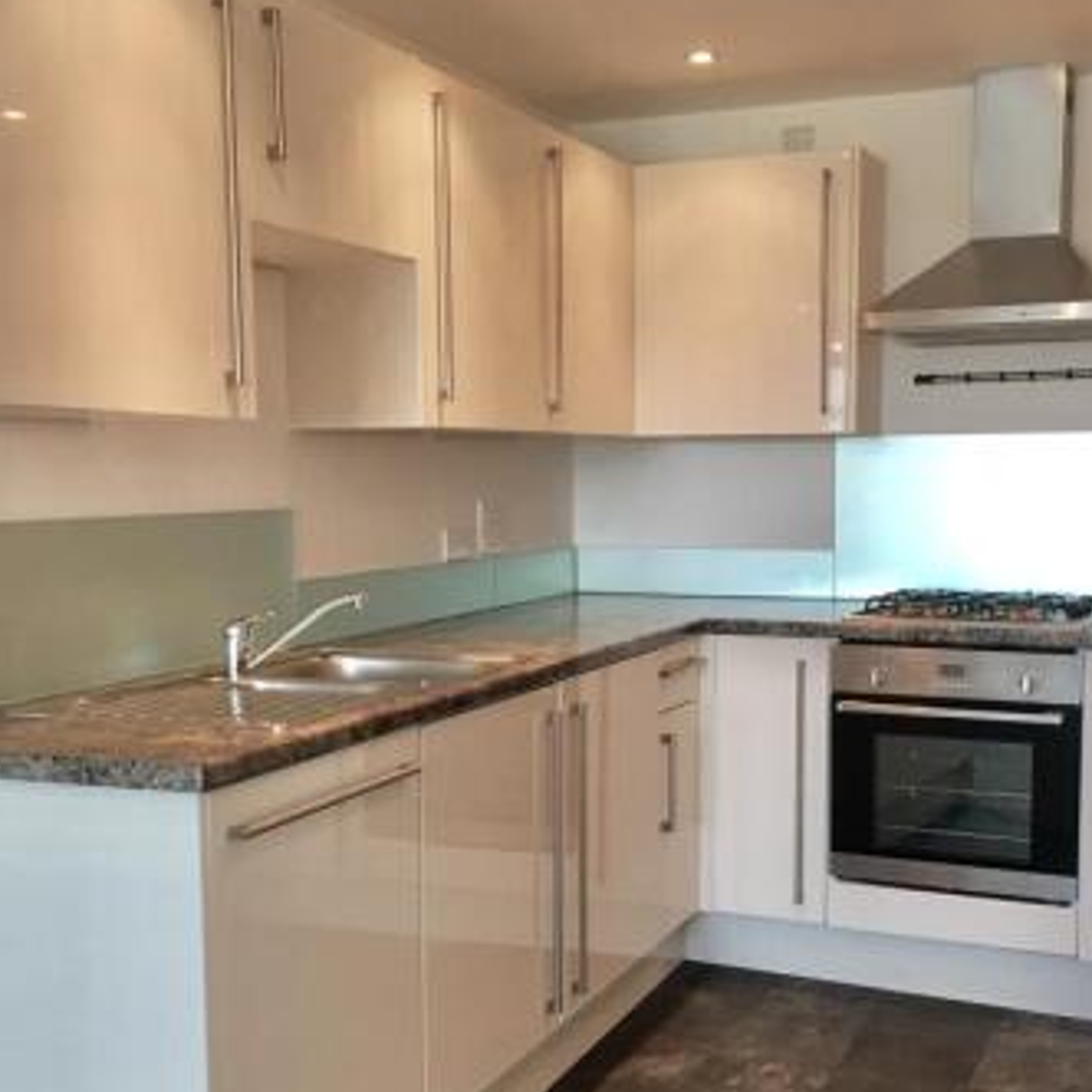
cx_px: 590
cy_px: 676
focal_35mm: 45
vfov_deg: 37.3
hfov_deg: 37.5
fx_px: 1606
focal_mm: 4.15
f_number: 2.2
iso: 50
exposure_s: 1/33
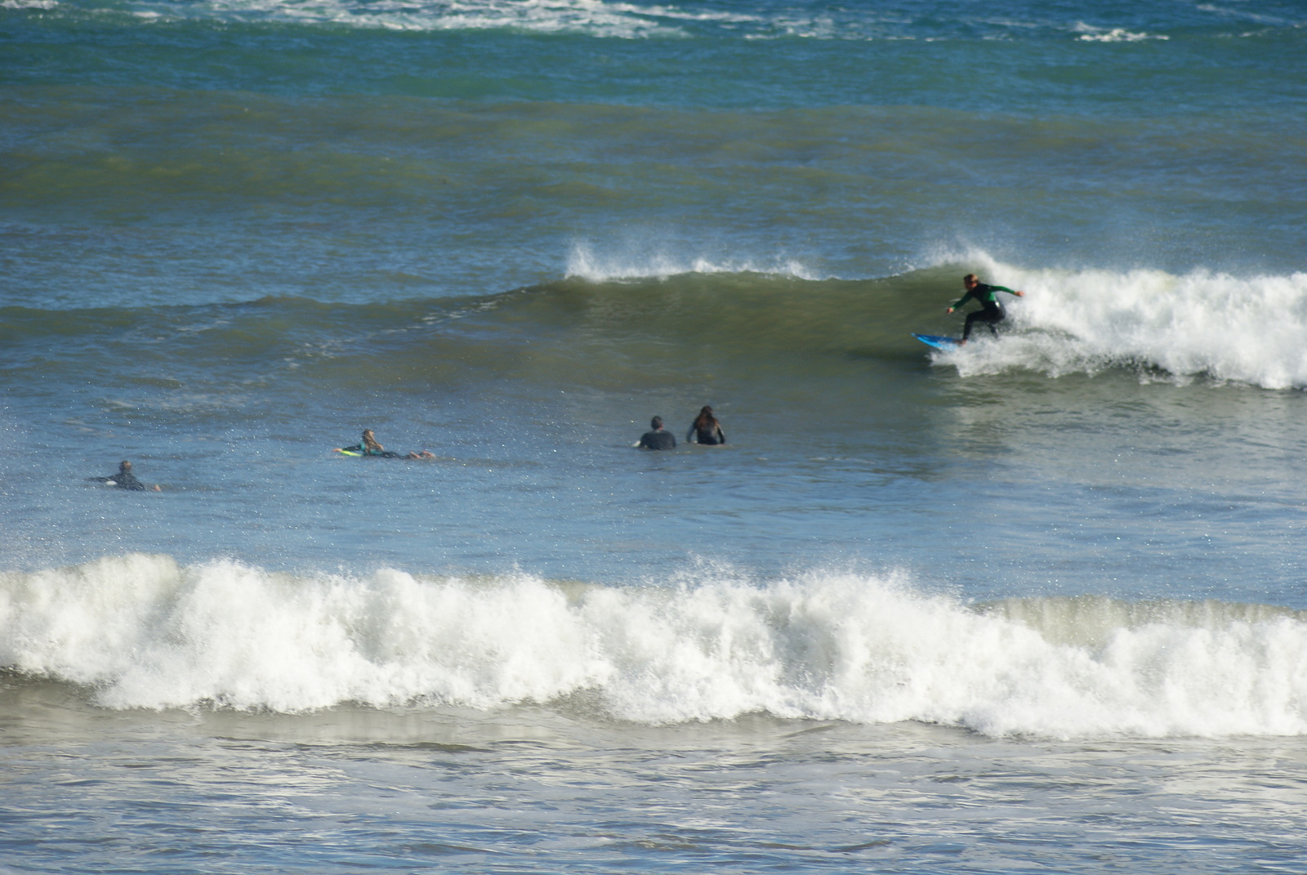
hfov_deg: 4.6
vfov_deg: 3.1
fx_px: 16357
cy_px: 438
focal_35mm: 450
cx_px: 654
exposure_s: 1/500
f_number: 5.6
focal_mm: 300
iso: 160
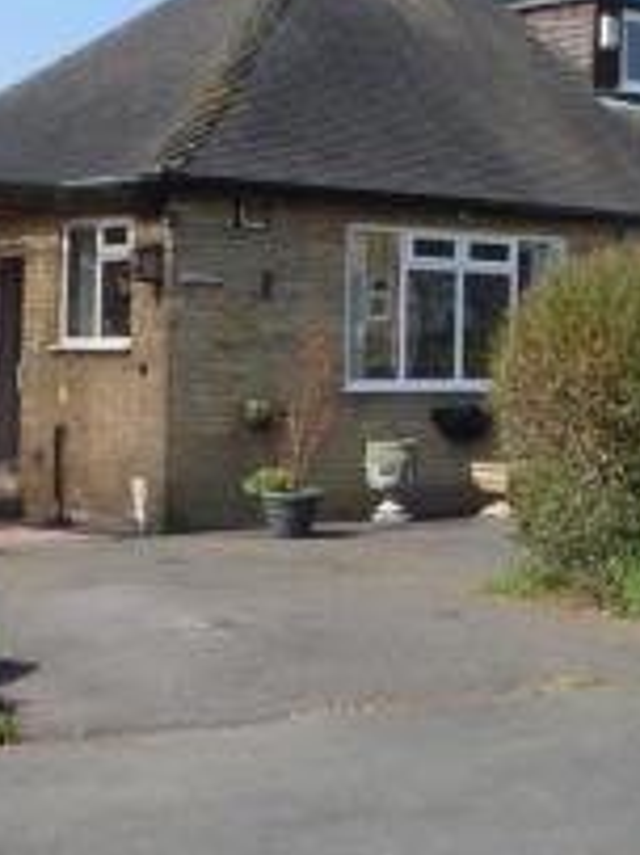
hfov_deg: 20.3
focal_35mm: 69
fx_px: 1703
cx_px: 709
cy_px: 263
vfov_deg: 27.9
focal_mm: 4.3
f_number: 4
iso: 100
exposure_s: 1/800
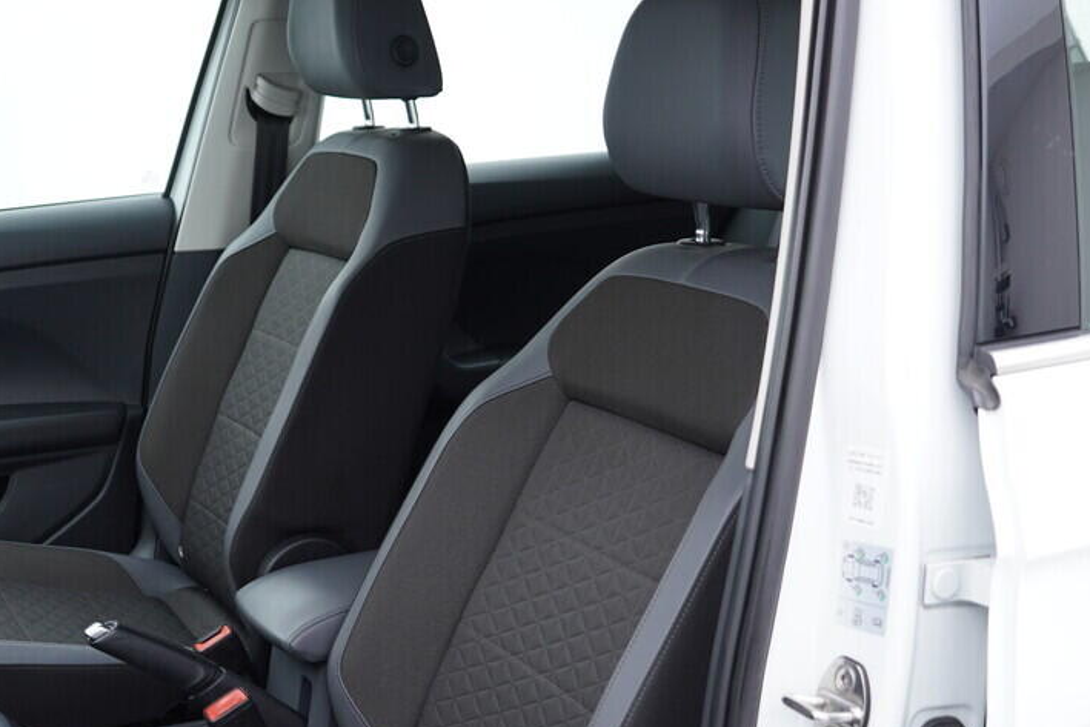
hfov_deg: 37.5
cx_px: 314
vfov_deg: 25.8
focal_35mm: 52
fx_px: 1575
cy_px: 499
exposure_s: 1/40
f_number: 2.8
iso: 125
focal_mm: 24
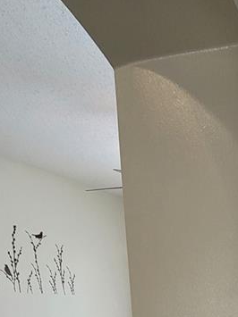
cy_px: 376
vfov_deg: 34.7
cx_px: 343
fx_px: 404
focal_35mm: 44
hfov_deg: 25.8
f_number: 2.2
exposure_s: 1/60
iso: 125
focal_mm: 2.2
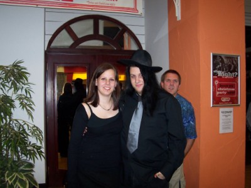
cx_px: 126
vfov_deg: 38.7
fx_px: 268
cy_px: 94
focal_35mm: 37
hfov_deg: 50.1
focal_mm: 5.6
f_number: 2.8
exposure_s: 1/60
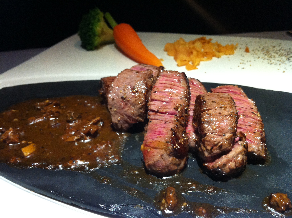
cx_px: 146
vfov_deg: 40.6
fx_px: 295
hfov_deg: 52.7
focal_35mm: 35
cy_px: 109
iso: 200
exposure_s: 1/15
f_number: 2.8
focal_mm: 3.85
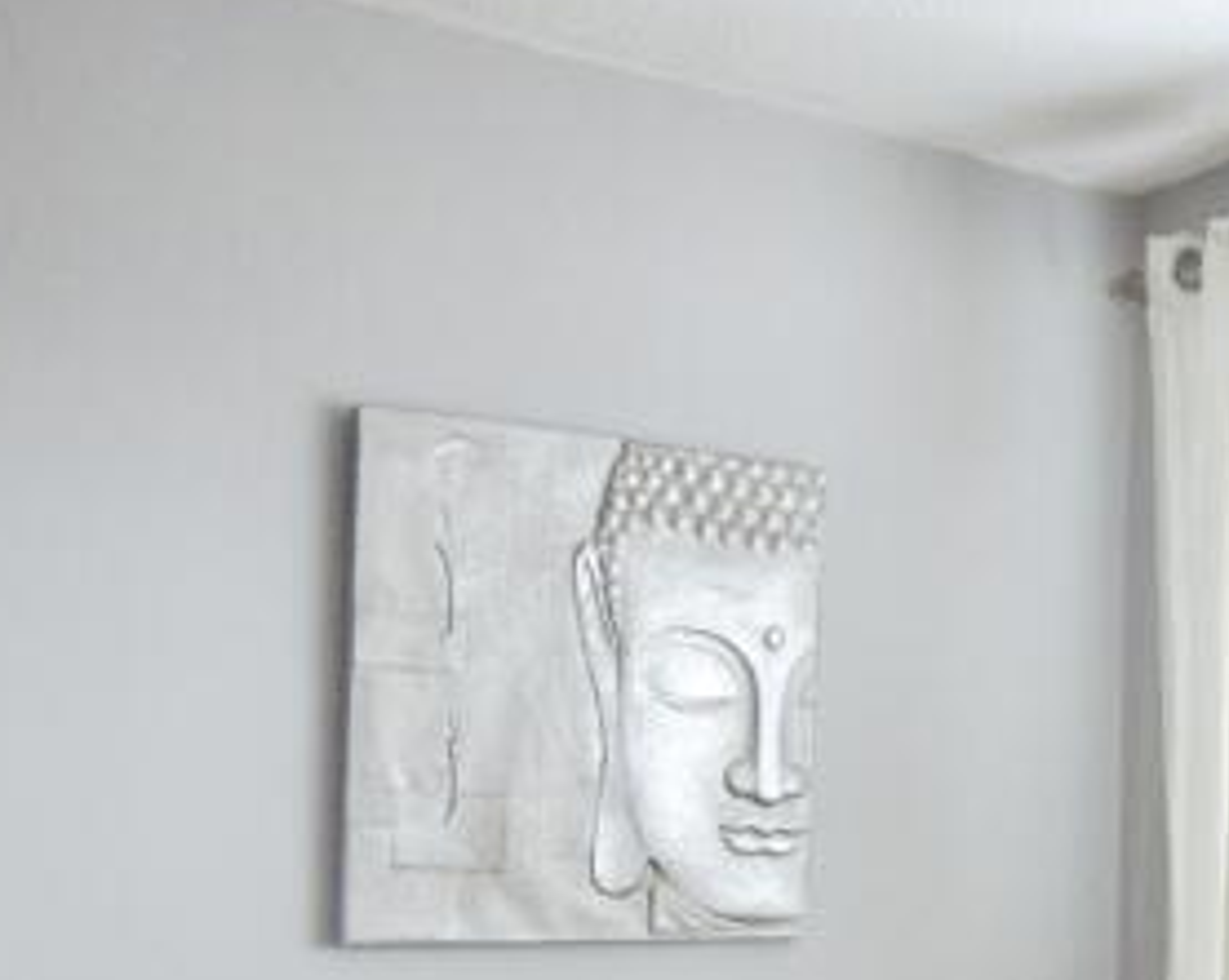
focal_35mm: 52
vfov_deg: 26.0
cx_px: 1145
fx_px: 1889
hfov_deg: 33.8
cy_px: 1168
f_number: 4
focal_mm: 10
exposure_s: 1/60
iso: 720
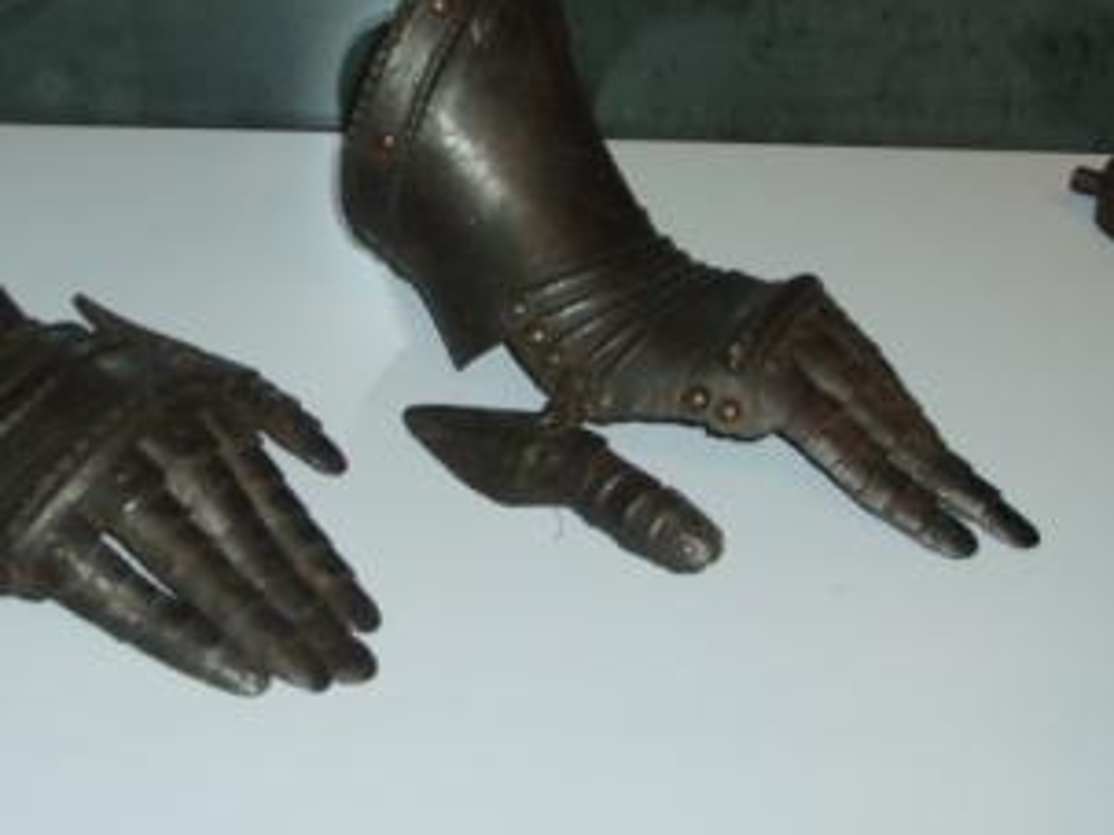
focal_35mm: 77
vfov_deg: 19.1
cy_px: 283
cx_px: 353
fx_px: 2477
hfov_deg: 25.2
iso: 100
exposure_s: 1/45
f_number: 3.3
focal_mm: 8.7
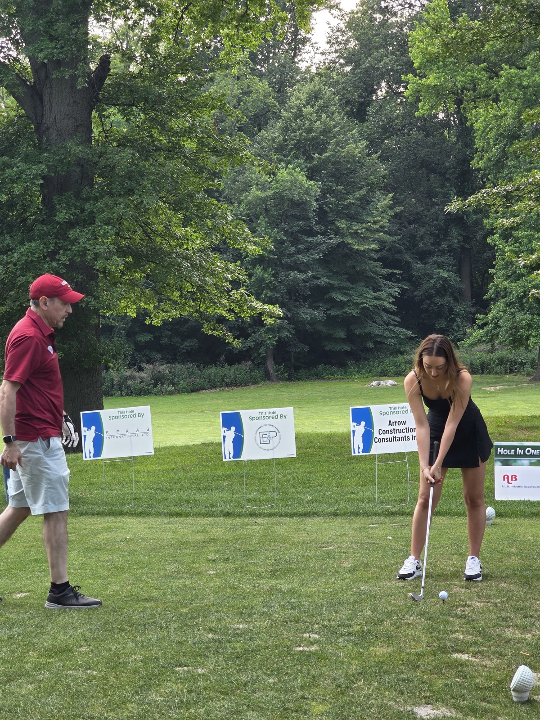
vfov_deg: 28.2
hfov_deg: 21.3
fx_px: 1435
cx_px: 270
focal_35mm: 69
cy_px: 360
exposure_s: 1/256
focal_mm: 7.9
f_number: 2.4
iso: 50
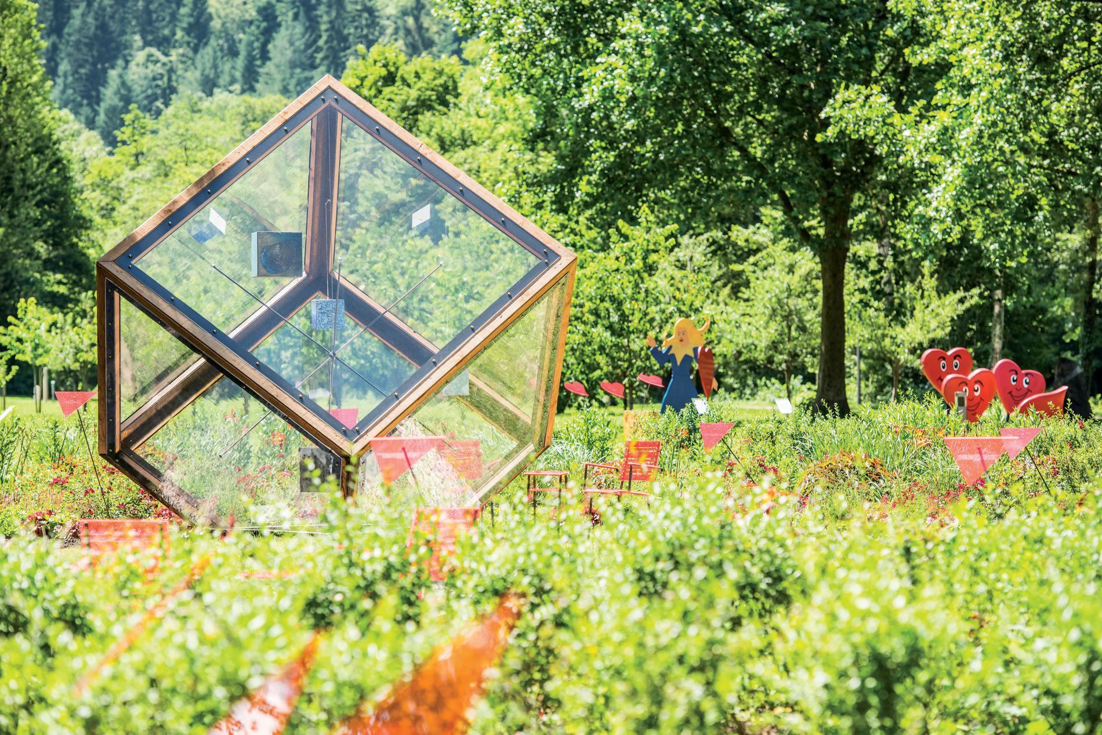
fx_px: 4134
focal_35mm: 135
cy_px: 368
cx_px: 551
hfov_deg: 15.2
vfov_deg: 10.2
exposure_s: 1/250
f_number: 4.5
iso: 100
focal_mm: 135
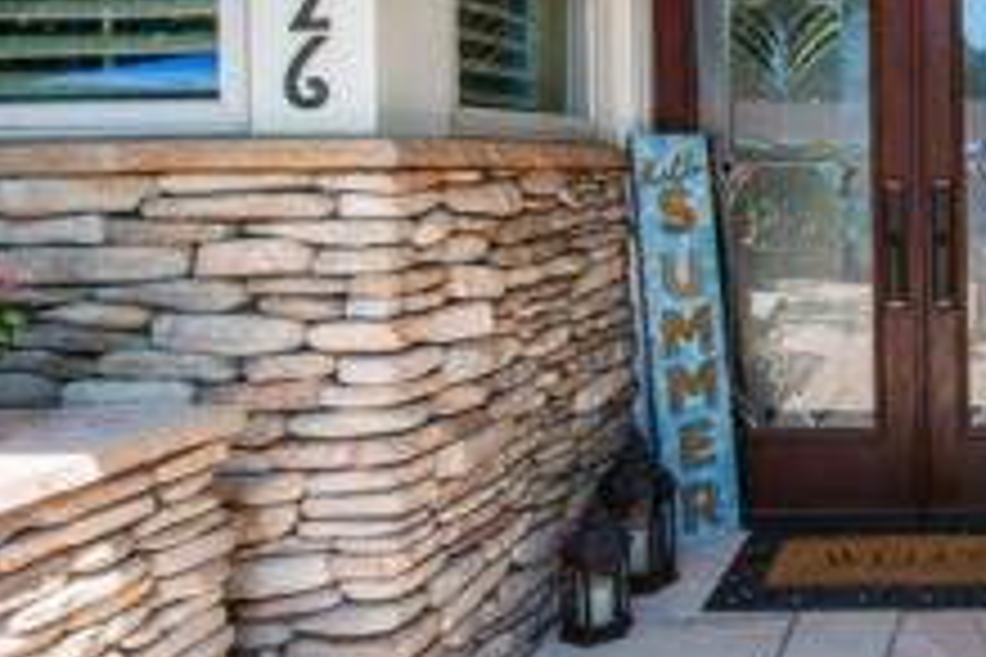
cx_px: 1006
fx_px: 1068
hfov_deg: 42.2
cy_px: 166
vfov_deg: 33.5
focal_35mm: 39
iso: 400
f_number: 7.1
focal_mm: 19
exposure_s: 1/640
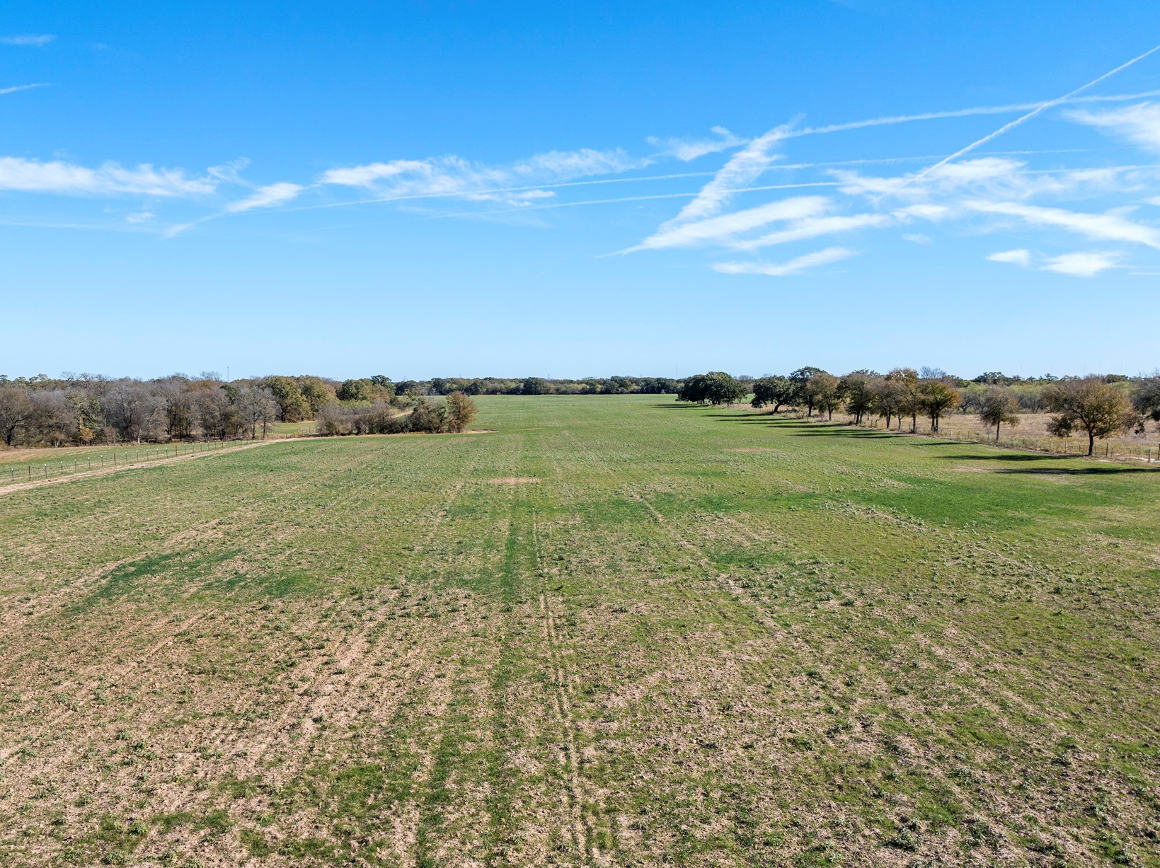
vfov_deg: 46.4
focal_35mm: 30
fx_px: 1005
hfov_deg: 59.7
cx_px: 497
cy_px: 531
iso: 100
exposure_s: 1/1600
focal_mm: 12.29
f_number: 2.8
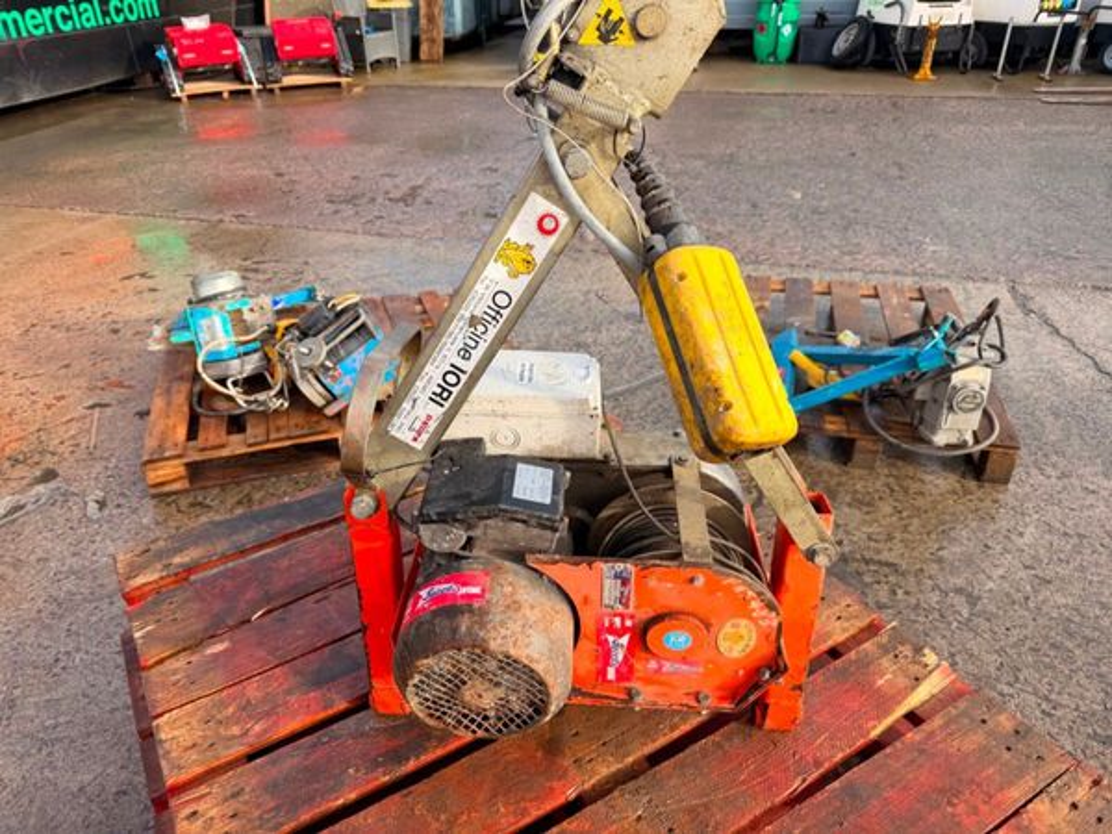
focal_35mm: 24
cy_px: 417
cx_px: 556
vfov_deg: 56.8
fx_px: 771
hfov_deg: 71.6
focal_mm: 6.76
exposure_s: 1/967
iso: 80
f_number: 1.78
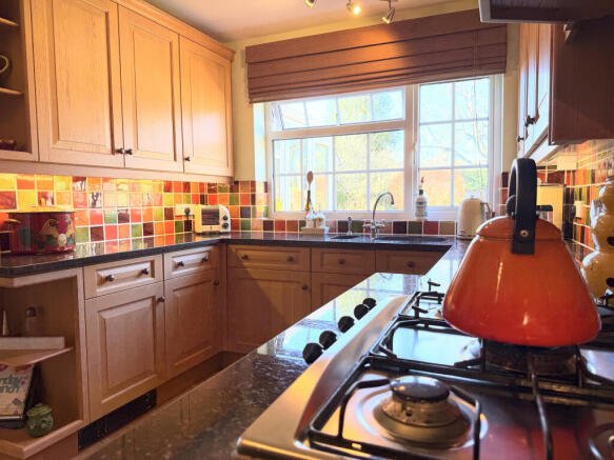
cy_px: 230
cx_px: 307
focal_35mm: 24
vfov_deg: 56.8
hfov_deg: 71.6
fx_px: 426
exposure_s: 1/100
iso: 64
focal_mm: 6.76
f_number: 1.78
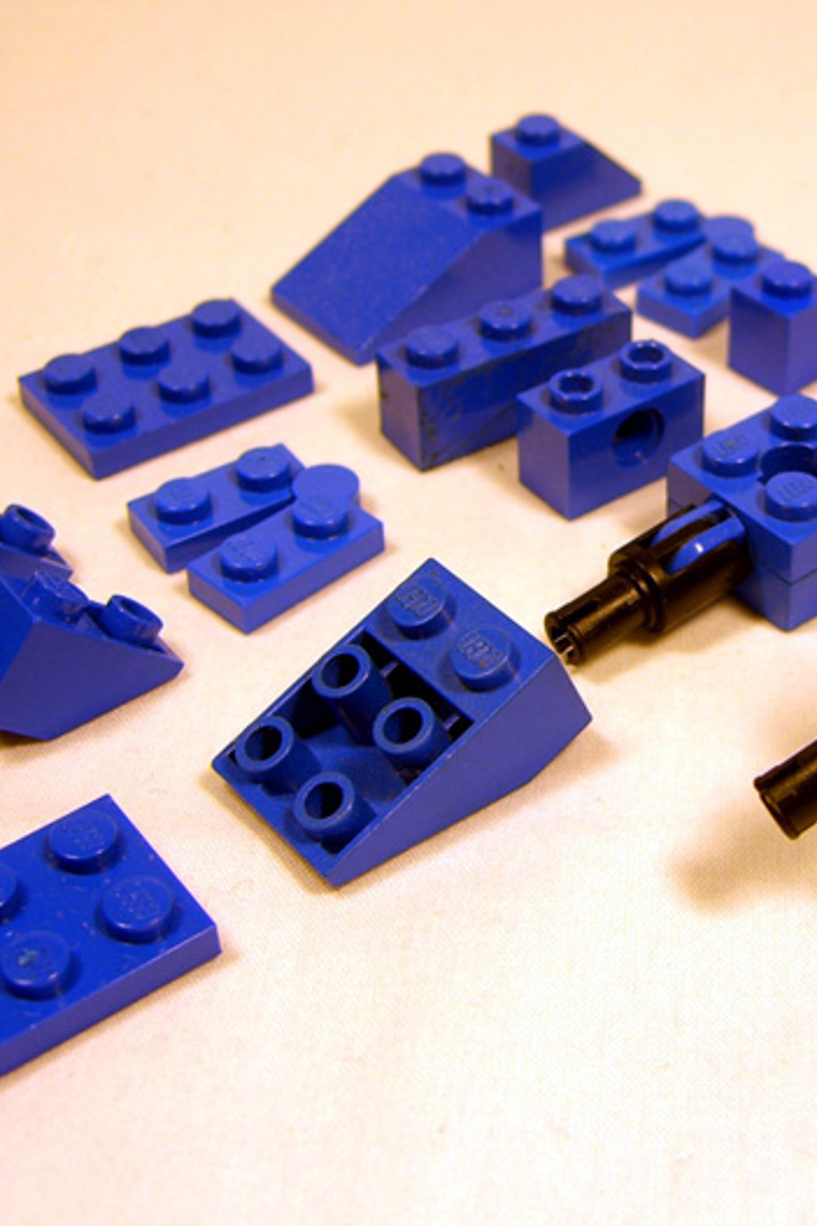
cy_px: 547
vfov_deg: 33.4
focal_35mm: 60
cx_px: 675
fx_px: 2044
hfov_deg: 22.3
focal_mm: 7.9
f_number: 2.8
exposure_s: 1/60
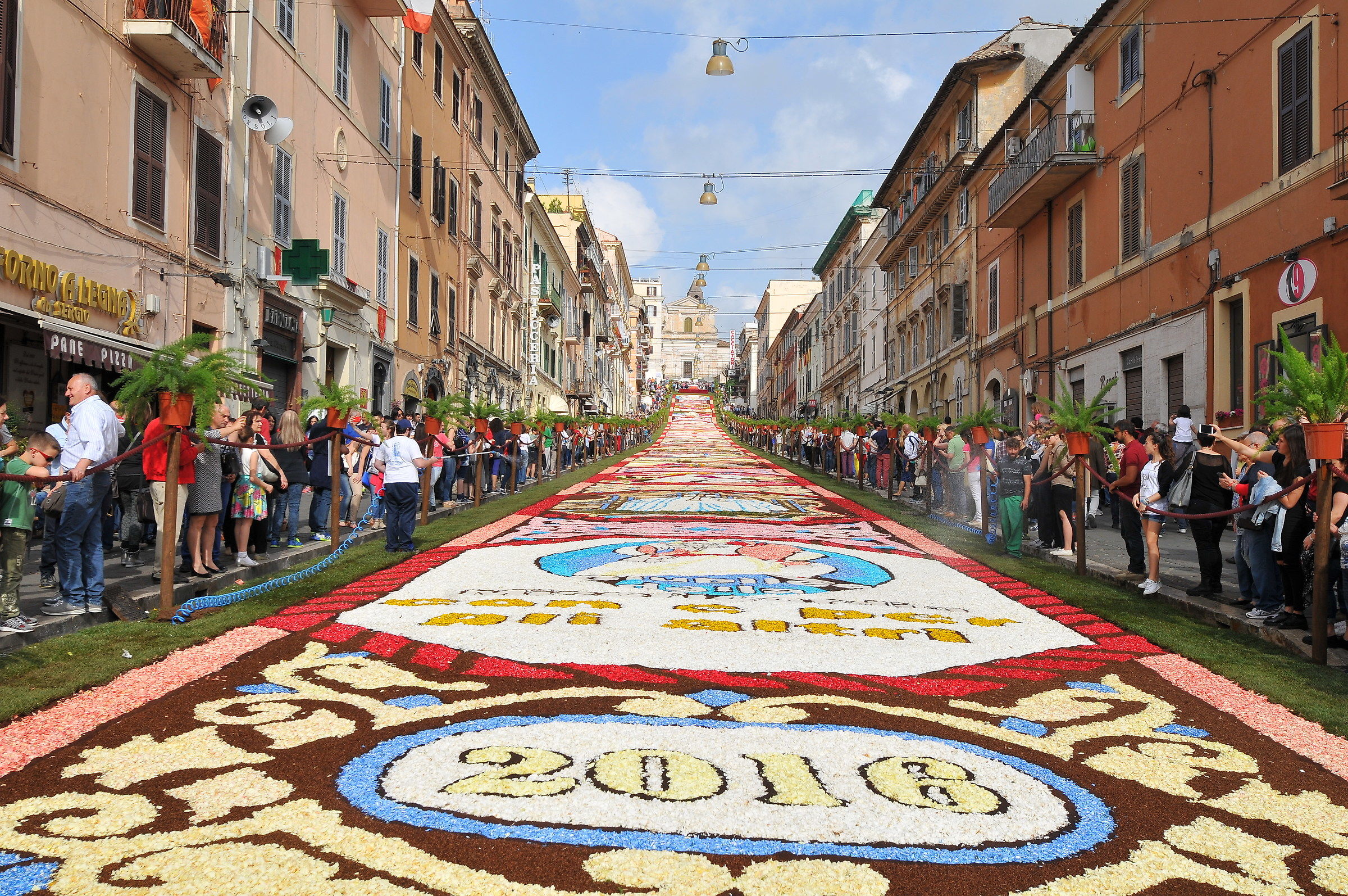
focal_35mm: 34
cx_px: 674
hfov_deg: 55.2
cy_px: 448
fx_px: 1290
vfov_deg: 38.3
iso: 200
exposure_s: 1/400
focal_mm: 23
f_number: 10
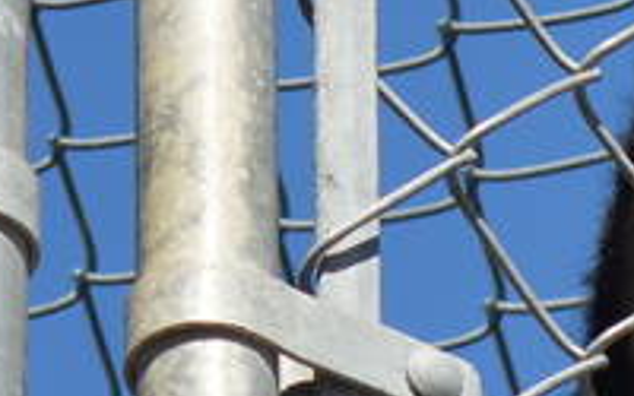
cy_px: 1036
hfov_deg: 2.5
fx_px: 14756
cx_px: 1322
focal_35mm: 854
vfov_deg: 1.5
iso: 200
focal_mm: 70
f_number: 6.3
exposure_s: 1/640
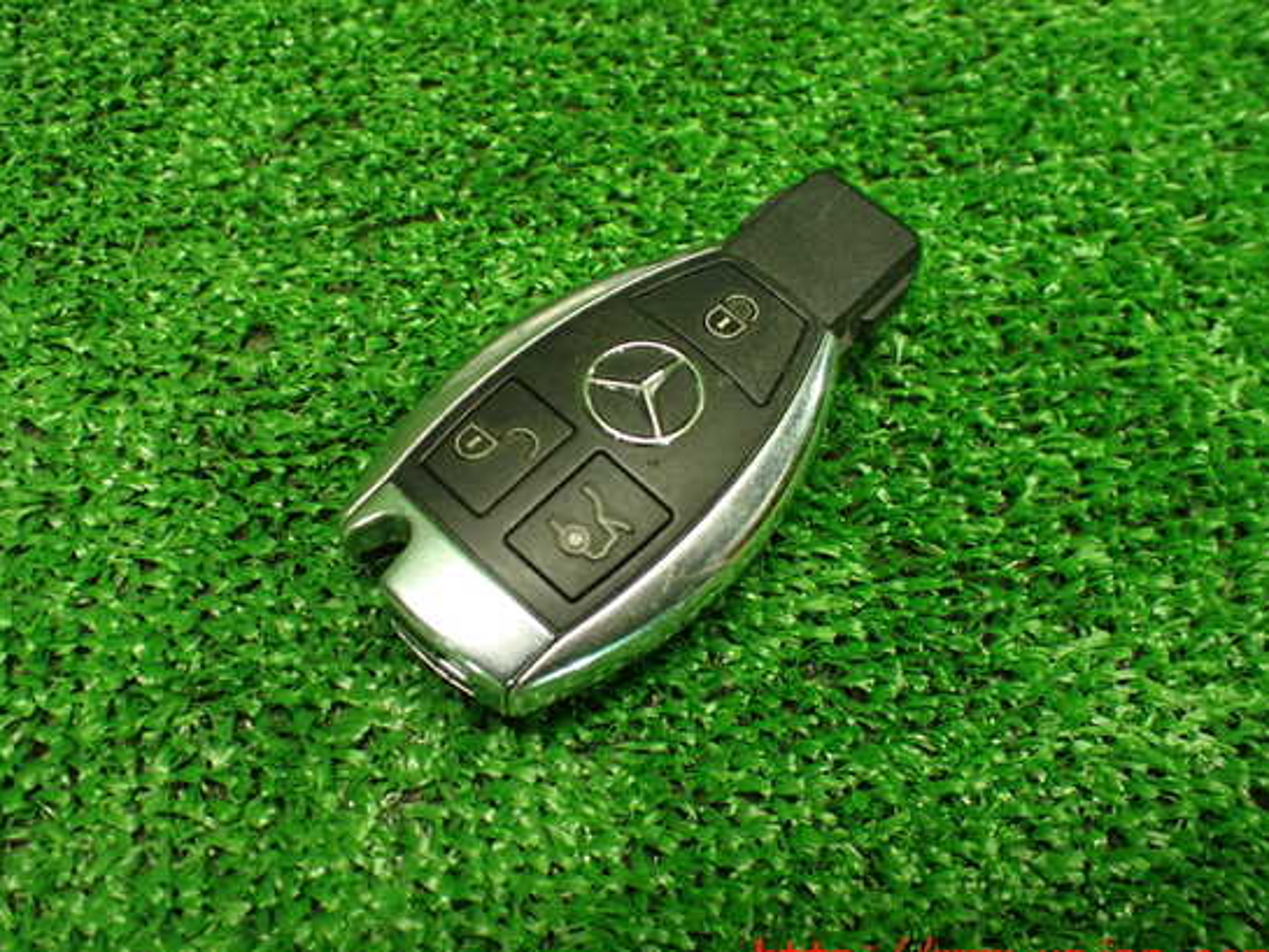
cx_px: 582
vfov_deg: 43.0
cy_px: 468
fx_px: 1210
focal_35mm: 33
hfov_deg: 55.3
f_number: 2.3
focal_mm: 5.4
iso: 800
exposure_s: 1/125
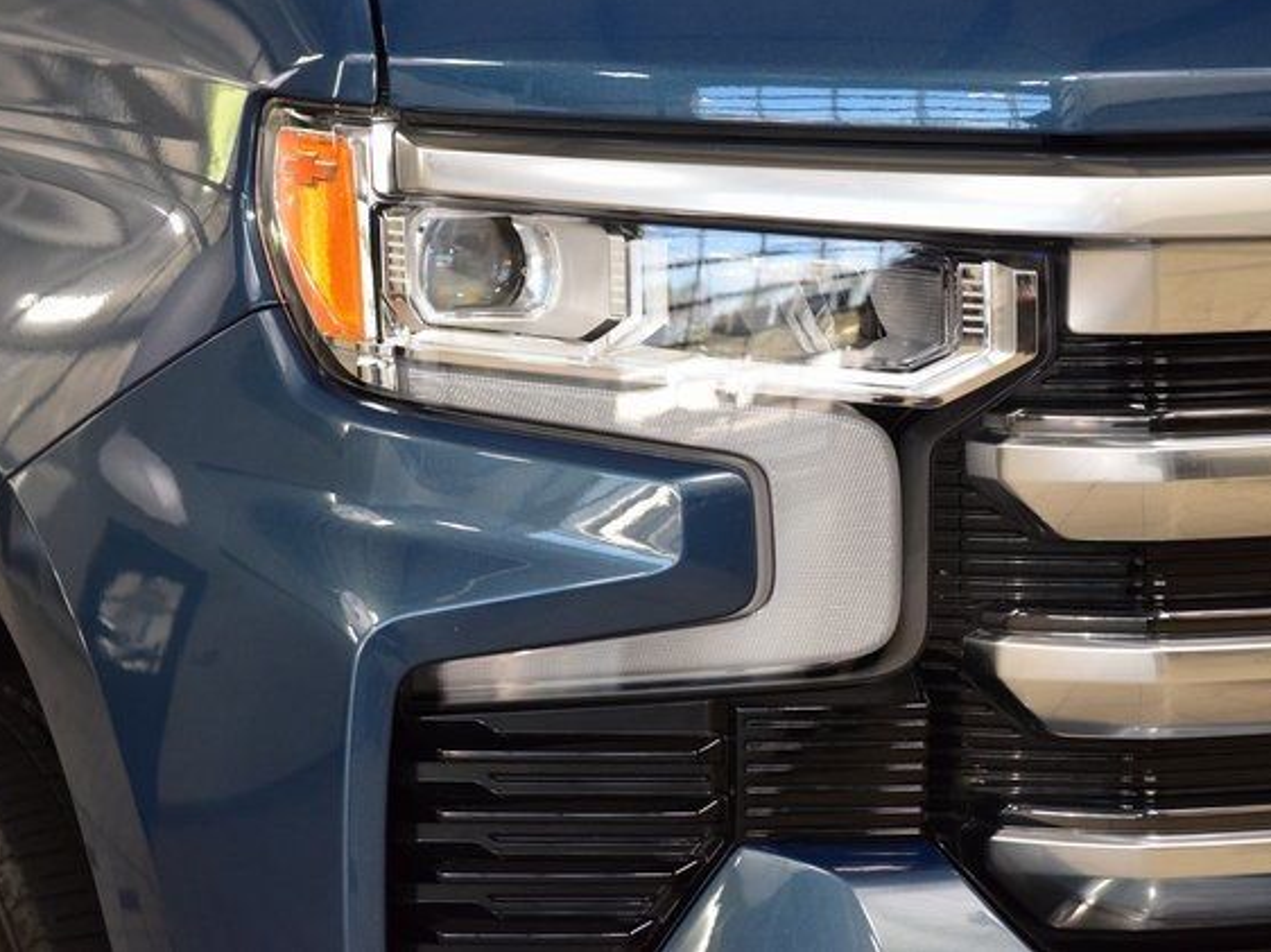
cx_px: 708
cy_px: 471
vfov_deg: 12.9
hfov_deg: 17.1
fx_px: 4221
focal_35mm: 115
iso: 1600
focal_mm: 70
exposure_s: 1/125
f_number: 4.5
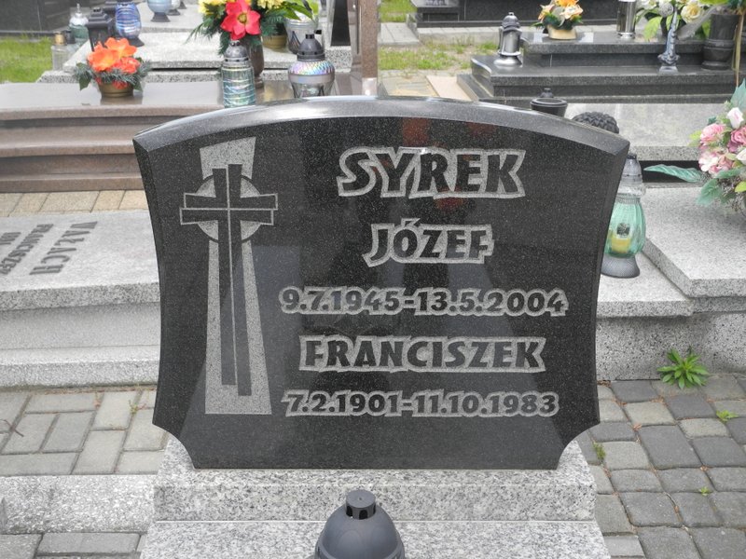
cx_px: 373
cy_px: 280
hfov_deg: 42.1
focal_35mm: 45
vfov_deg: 32.2
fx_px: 970
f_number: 3.2
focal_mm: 9.7
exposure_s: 1/400
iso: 100
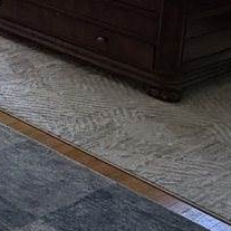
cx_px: -300
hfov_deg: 14.5
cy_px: -147
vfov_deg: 17.4
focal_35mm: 86
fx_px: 649
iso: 200
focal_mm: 2.22
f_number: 2.2
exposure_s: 1/120
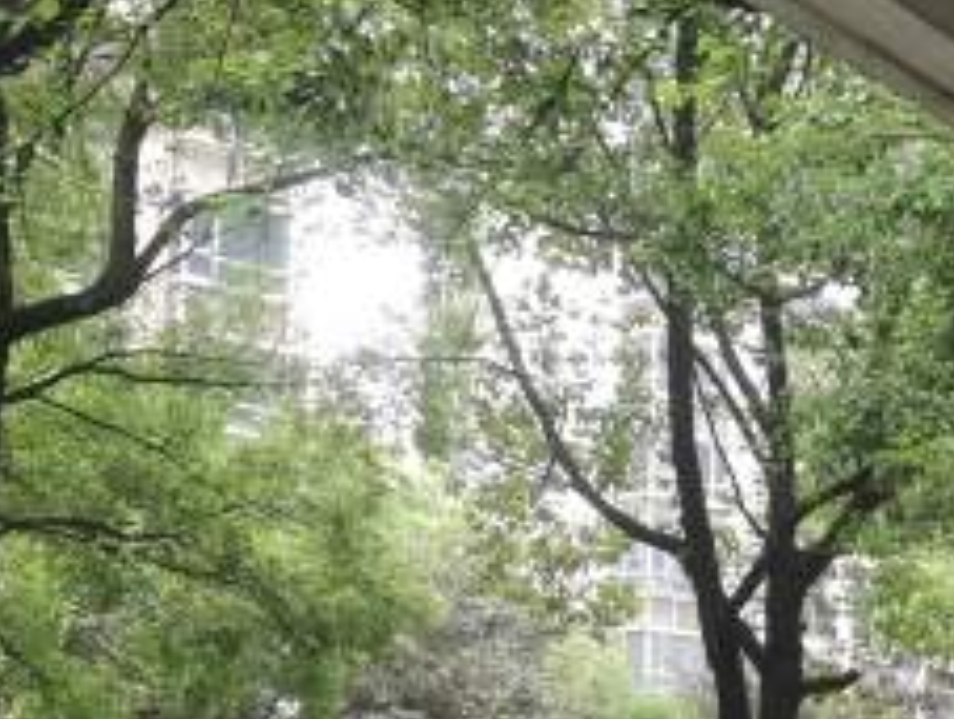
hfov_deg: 18.3
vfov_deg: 15.1
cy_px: 849
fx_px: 2622
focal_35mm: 95
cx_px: 1437
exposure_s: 1/100
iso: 160
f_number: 1.6
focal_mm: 5.56
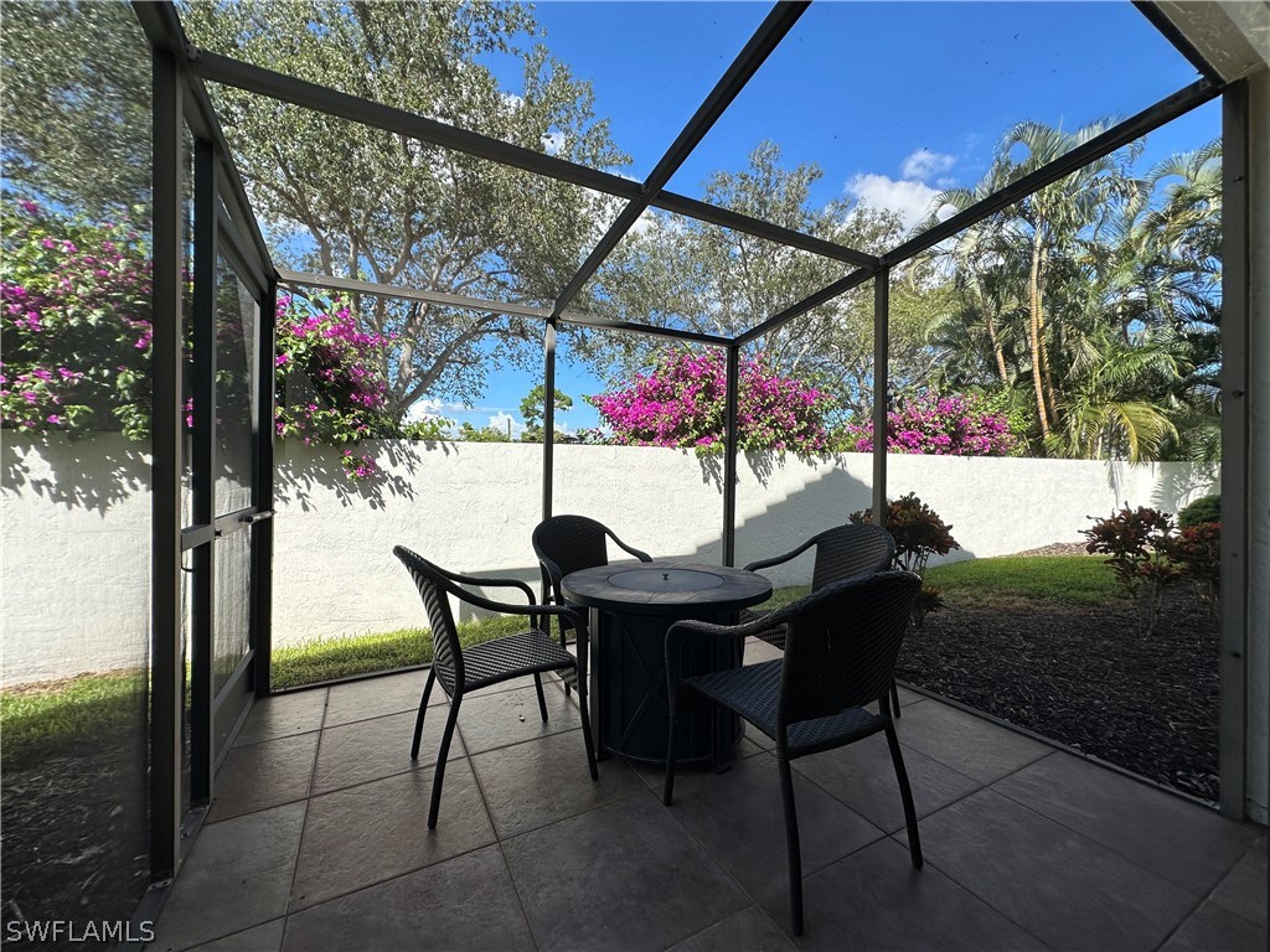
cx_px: 635
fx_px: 514
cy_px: 476
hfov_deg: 102.1
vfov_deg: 85.7
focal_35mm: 14
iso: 50
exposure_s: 1/1208
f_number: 2.2
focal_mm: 2.22
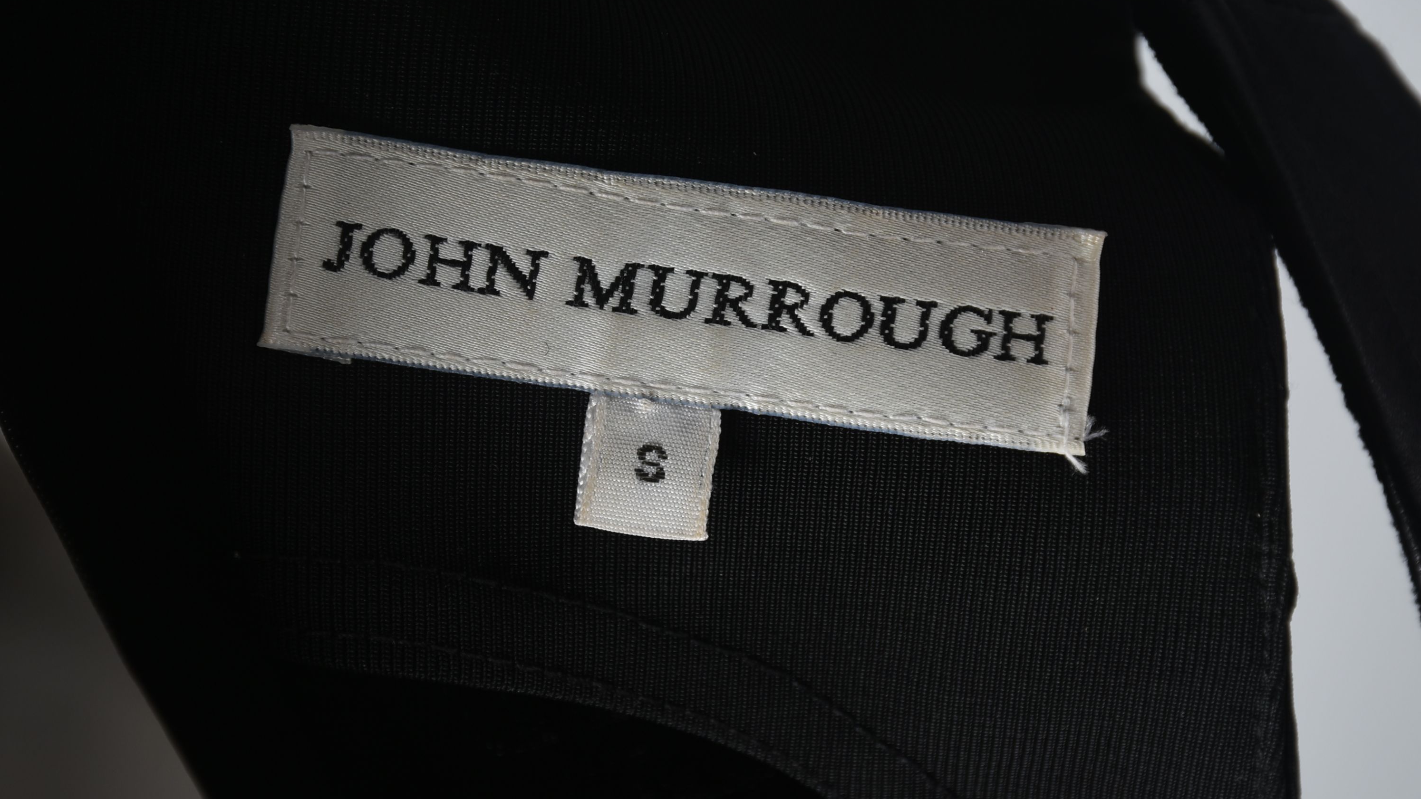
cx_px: 710
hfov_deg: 14.4
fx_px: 5635
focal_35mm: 150
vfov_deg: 8.1
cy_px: 347
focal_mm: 95
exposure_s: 1/125
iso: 200
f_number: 10
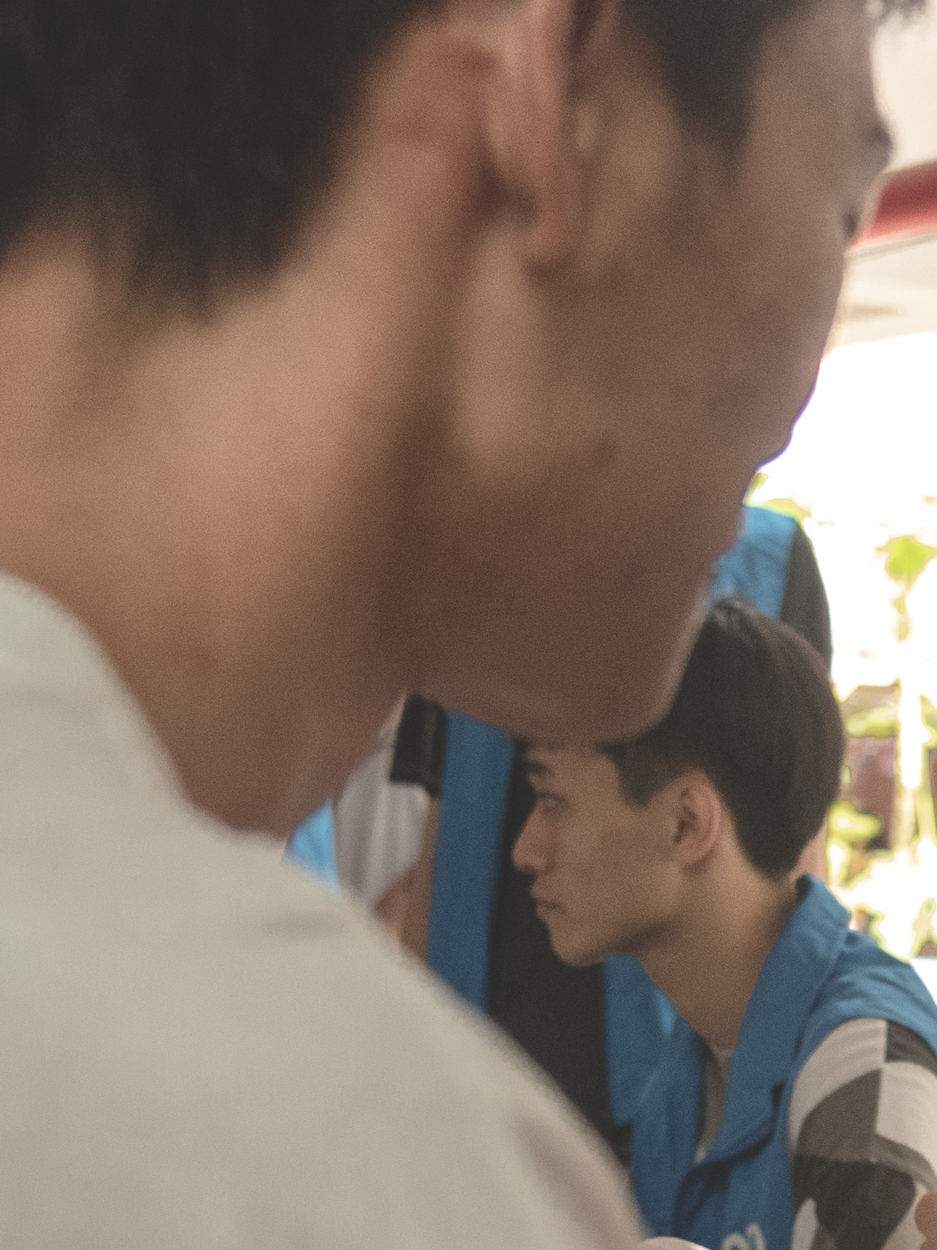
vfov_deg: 17.6
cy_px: 954
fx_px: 4008
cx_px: 1243
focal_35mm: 111
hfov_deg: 12.9
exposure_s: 1/100
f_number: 4
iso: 2500
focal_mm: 35
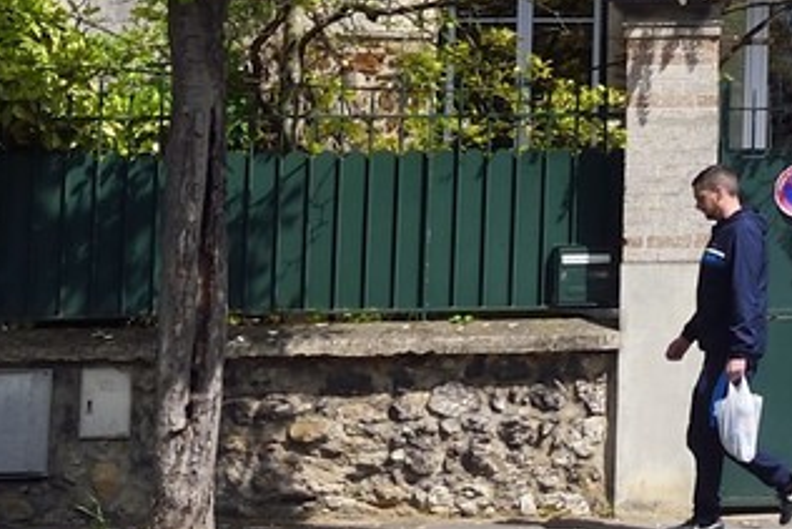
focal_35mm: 172
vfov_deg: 7.8
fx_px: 3786
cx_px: 1892
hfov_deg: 10.4
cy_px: -386
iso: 200
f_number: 11
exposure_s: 1/320
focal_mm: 34
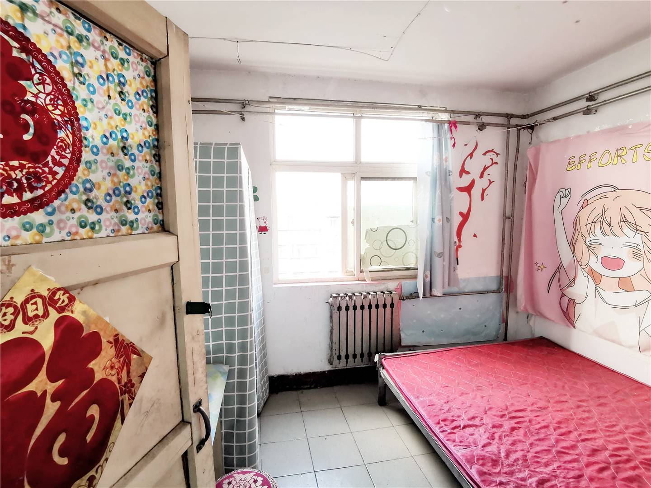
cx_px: 326
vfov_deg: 74.7
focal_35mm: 17
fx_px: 320
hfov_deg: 91.0
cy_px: 244
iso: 320
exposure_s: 1/100
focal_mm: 2.26
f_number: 2.2
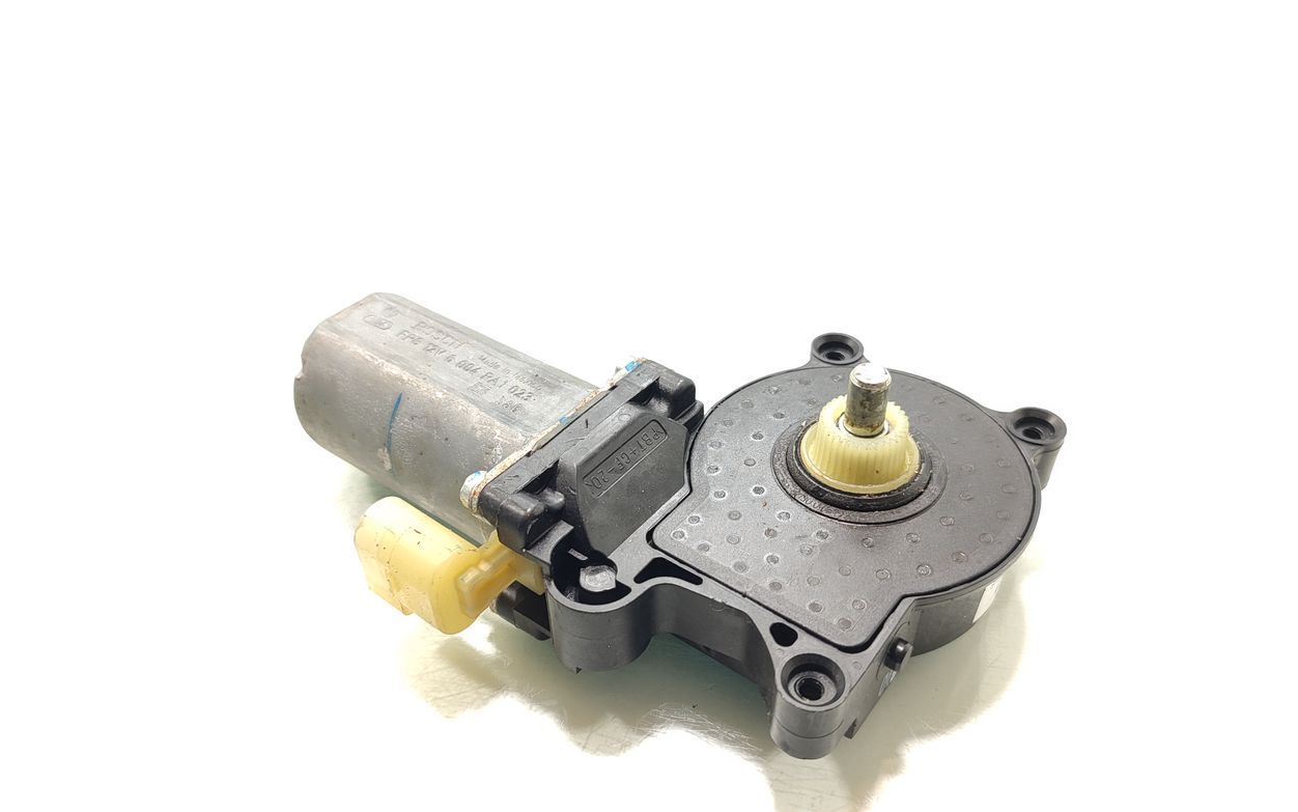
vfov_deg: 47.4
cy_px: 475
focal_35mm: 26
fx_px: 920
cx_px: 657
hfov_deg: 70.4
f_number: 1.89
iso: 320
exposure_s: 1/100
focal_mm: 5.89
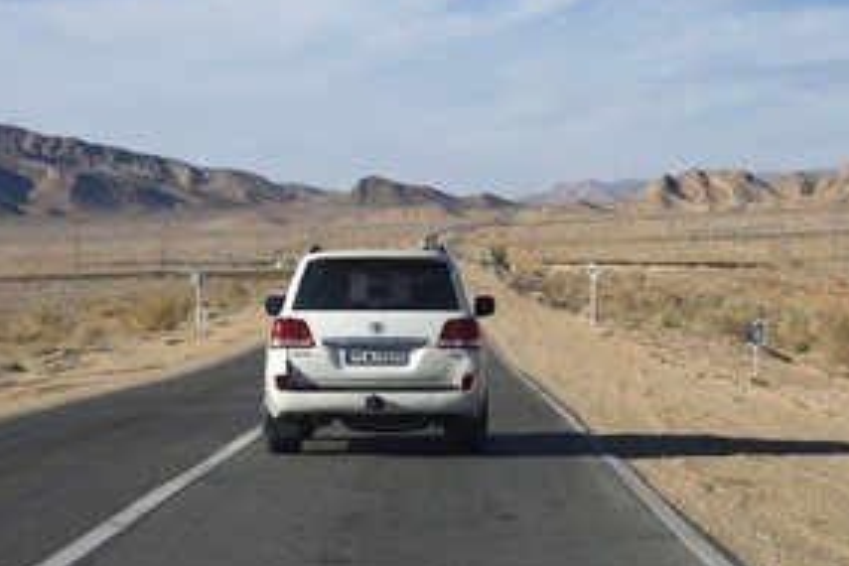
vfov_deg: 13.3
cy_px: 191
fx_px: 2429
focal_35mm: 103
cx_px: 500
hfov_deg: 19.8
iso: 200
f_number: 8
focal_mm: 70
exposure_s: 1/640
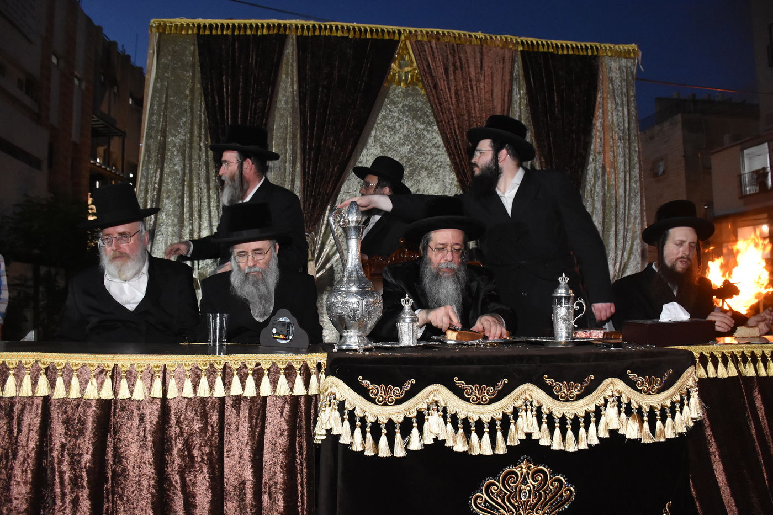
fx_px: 580
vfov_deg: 47.9
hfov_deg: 67.4
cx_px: 386
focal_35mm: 27
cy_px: 258
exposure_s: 1/60
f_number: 5.6
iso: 3200
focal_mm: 18
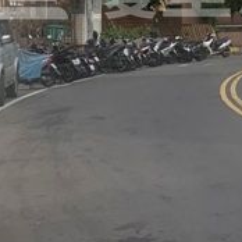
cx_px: 196
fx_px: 1004
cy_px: -45
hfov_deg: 13.7
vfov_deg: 13.4
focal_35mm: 127
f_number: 1.8
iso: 25
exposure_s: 1/1560
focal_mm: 4.25
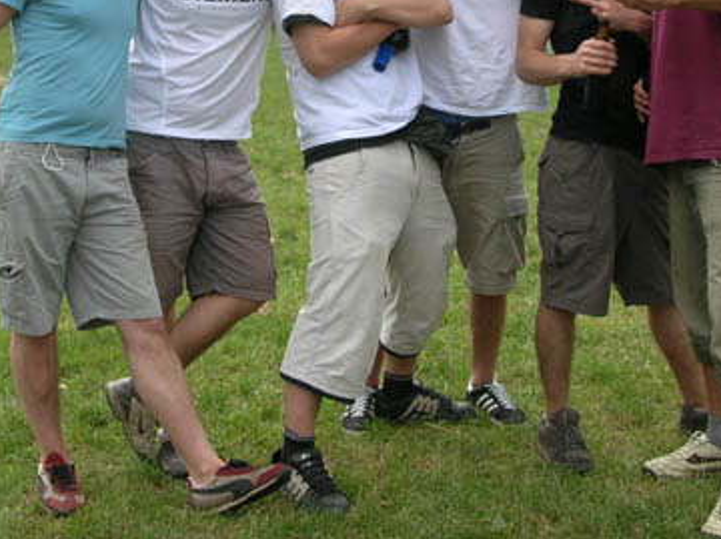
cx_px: 371
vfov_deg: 20.7
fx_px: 1456
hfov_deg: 27.8
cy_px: 91
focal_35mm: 70
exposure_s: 1/250
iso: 50
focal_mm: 6.9
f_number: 3.9
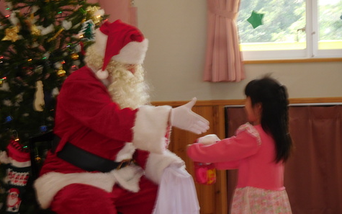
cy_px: 124
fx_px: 1119
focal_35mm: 120
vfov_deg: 10.9
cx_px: 170
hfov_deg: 17.4
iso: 200
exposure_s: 1/60
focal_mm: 20
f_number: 4.9
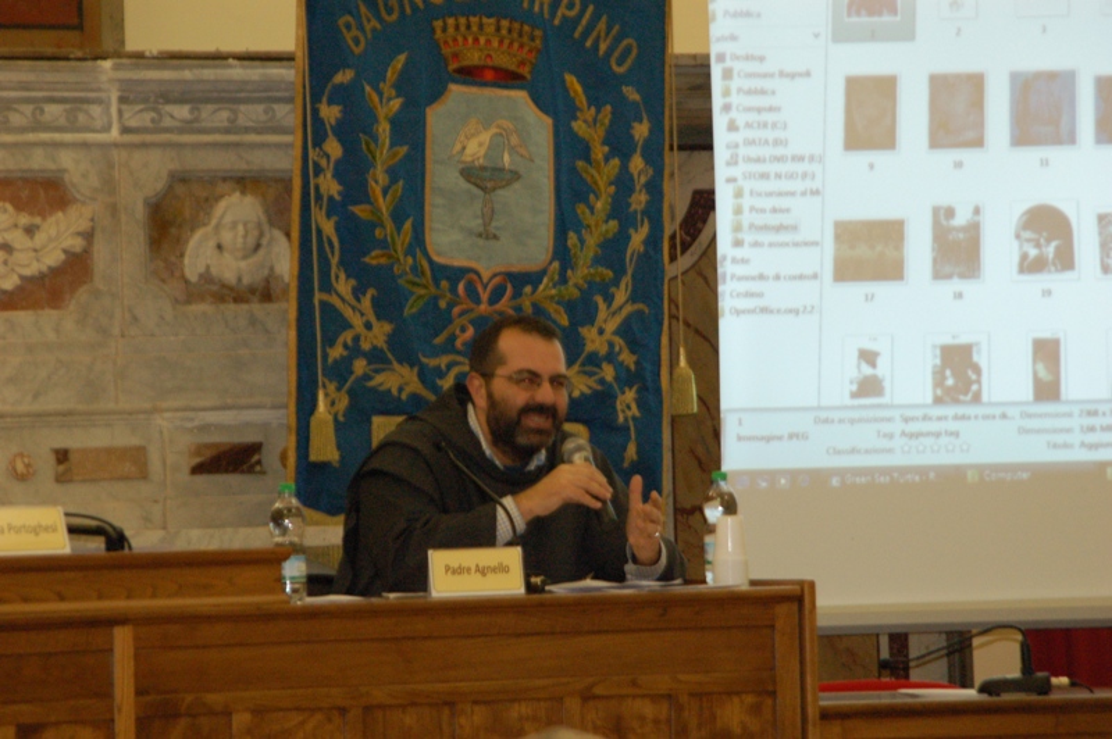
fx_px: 6481
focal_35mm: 210
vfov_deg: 6.5
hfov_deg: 9.8
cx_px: 556
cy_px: 370
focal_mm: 140
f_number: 6
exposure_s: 1/60
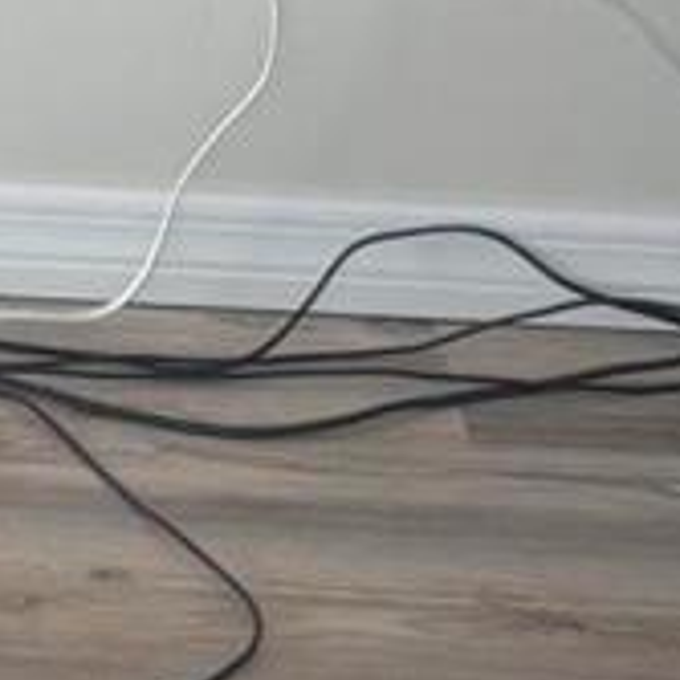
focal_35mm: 211
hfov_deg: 7.7
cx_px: -985
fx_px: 4689
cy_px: -277
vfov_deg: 8.2
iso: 40
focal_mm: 5.96
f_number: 1.6
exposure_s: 1/185
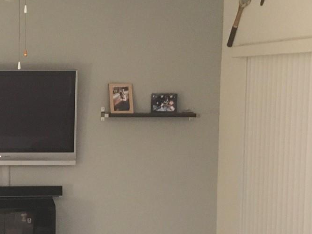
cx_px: 22
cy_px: 135
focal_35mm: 70
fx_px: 631
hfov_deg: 26.7
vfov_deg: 21.0
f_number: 2.2
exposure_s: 1/15
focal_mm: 4.15
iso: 250
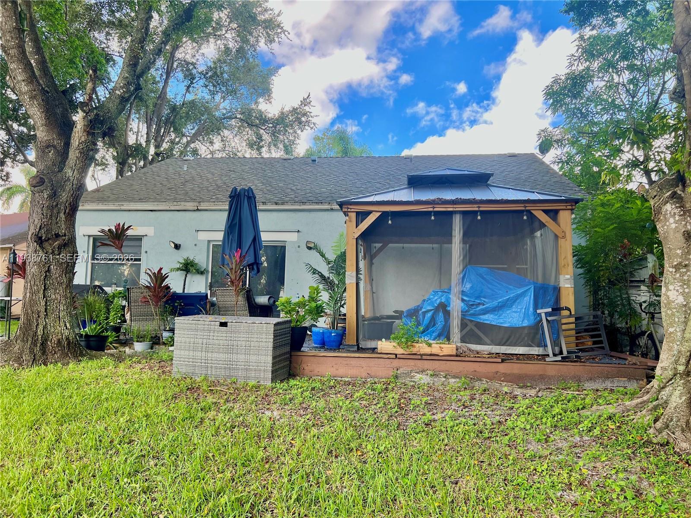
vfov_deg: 53.1
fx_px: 519
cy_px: 259
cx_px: 346
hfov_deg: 67.3
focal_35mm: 26
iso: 50
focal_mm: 5.7
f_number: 1.5
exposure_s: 1/379
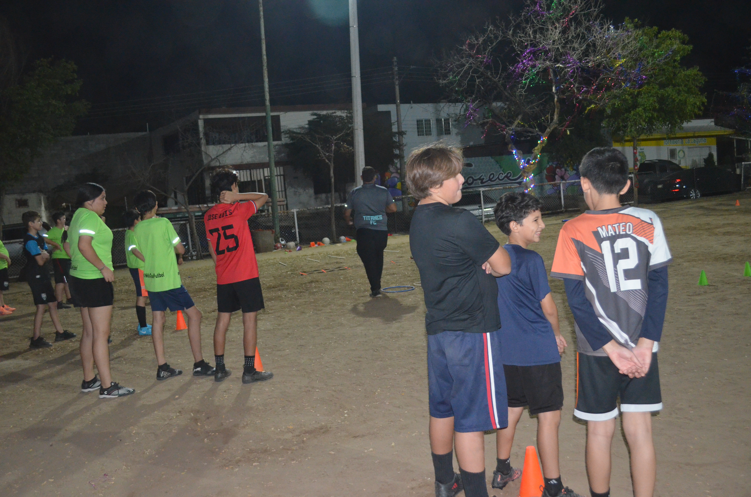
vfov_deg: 36.7
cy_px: 248
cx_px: 376
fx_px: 749
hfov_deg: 53.2
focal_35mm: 36
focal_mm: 24
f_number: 4
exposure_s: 1/60
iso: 3200
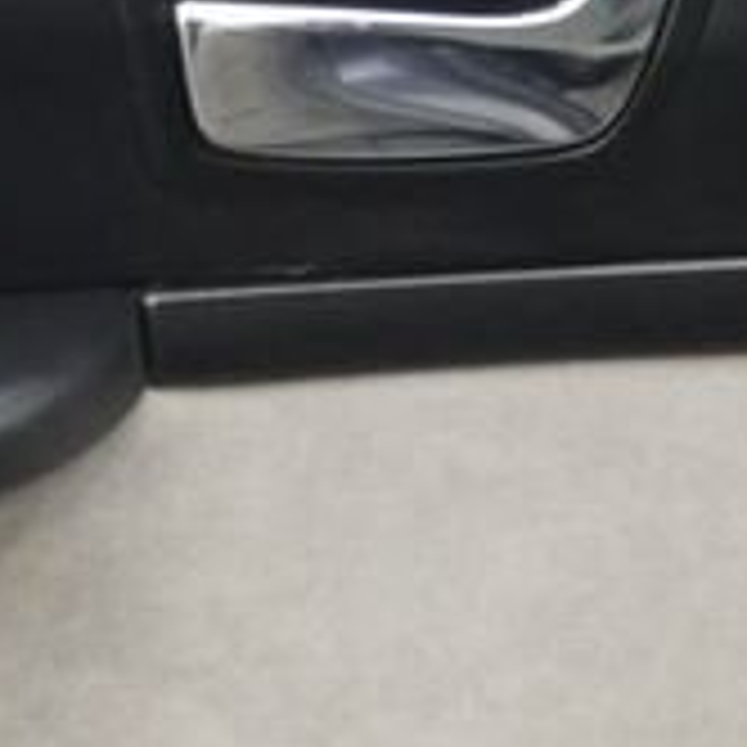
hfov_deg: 6.9
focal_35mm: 251
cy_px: 1044
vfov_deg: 6.9
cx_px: -342
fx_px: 6128
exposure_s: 1/80
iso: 320
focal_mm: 8.2
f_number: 5.6
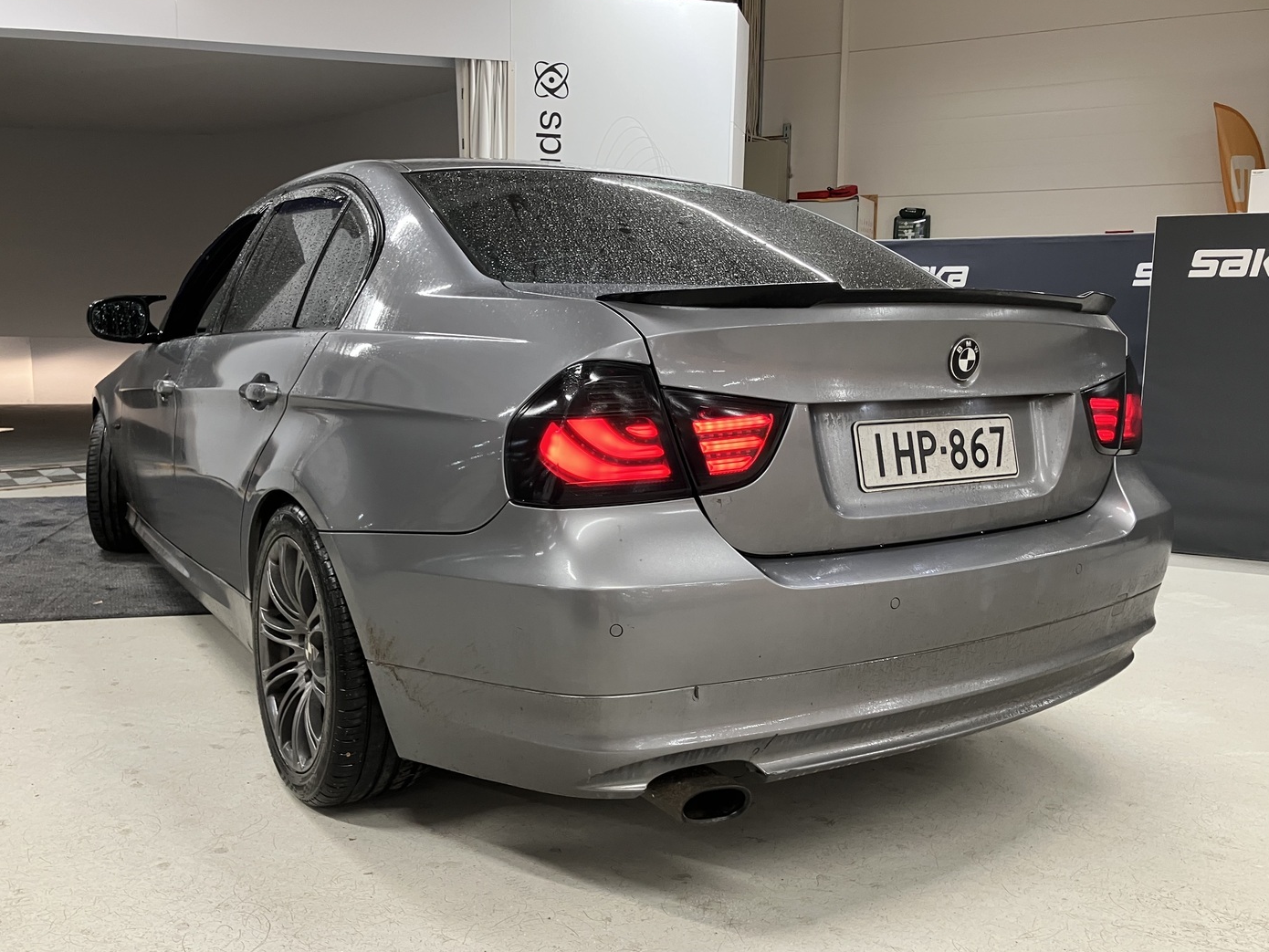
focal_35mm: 29
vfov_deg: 48.2
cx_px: 624
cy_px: 483
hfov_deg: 61.6
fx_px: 1063
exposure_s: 1/50
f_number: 1.8
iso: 100
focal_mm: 3.99
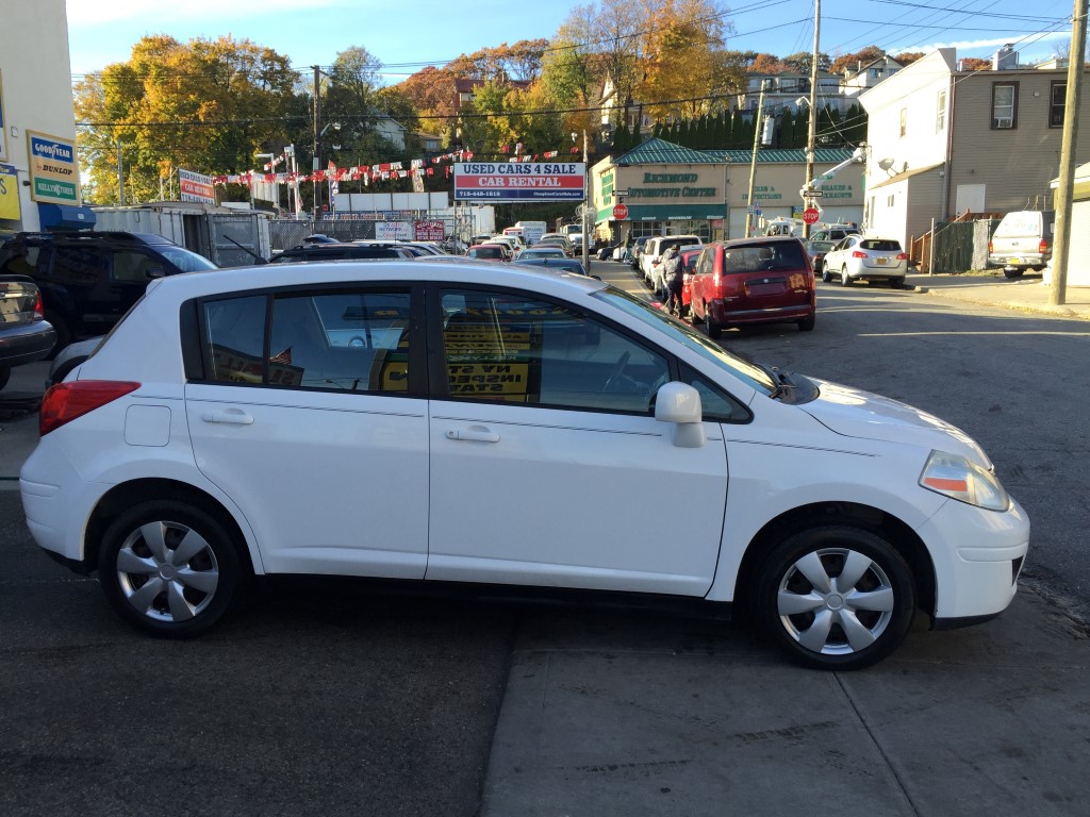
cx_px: 545
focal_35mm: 29
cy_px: 408
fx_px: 913
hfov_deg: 61.7
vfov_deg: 48.2
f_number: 2.2
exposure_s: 1/476
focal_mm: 4.15
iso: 32
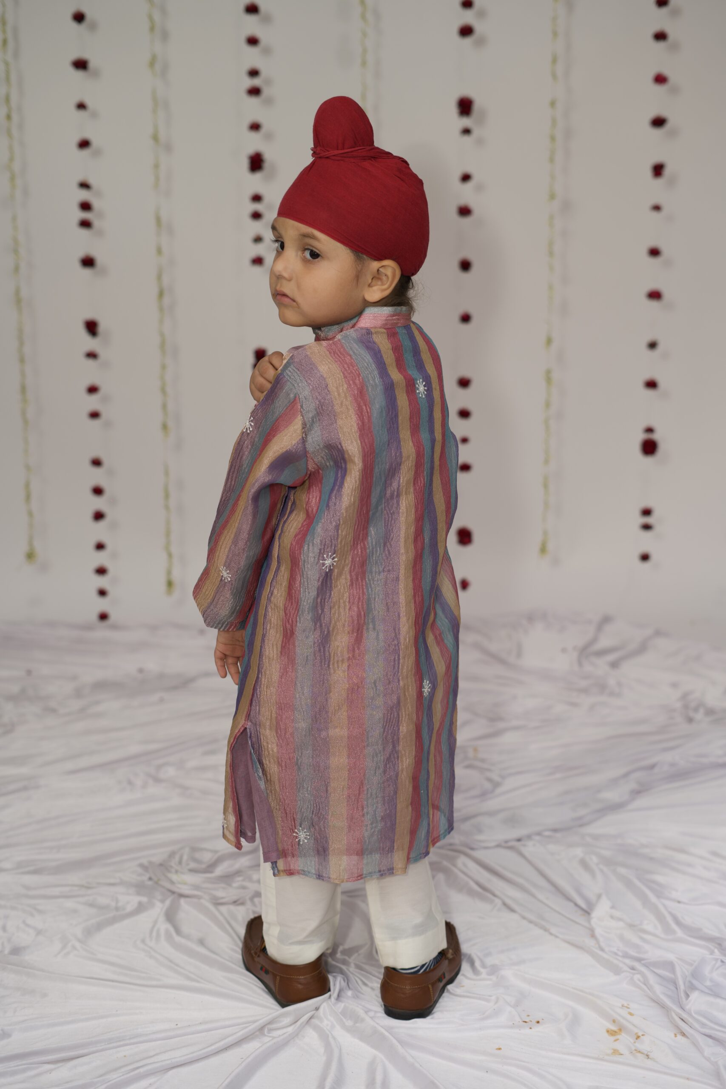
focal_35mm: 50
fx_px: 1512
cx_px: 363
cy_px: 544
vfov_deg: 39.6
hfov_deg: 27.0
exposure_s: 1/250
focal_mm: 50
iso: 80
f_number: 2.8
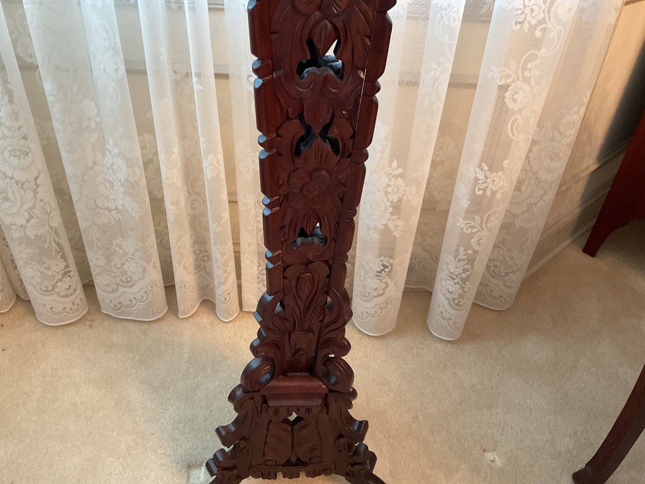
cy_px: 242
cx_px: 322
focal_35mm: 29
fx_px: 540
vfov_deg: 48.2
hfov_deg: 61.7
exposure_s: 1/40
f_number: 1.8
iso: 200
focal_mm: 3
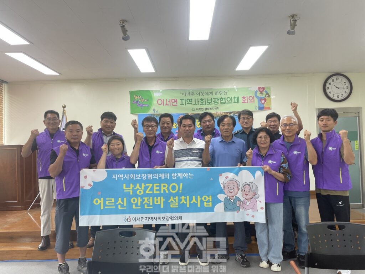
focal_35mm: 26
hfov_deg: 67.3
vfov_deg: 53.1
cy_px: 137
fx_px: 274
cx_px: 182
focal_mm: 4.2
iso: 100
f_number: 1.6
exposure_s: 1/121
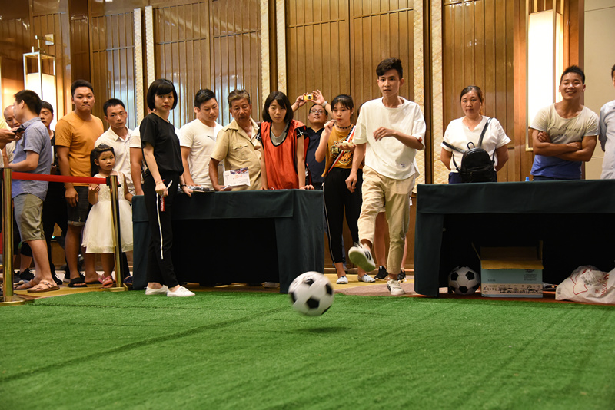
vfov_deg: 29.3
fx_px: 786
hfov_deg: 42.7
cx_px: 308
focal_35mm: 46
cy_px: 205
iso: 3200
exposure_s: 1/100
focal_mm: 46
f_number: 4
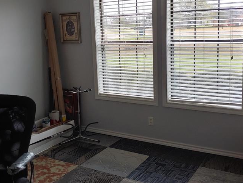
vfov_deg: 35.9
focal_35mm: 40
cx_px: 113
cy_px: 77
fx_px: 281
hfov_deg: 46.8
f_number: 1.5
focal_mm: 4.23
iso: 50
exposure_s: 1/134
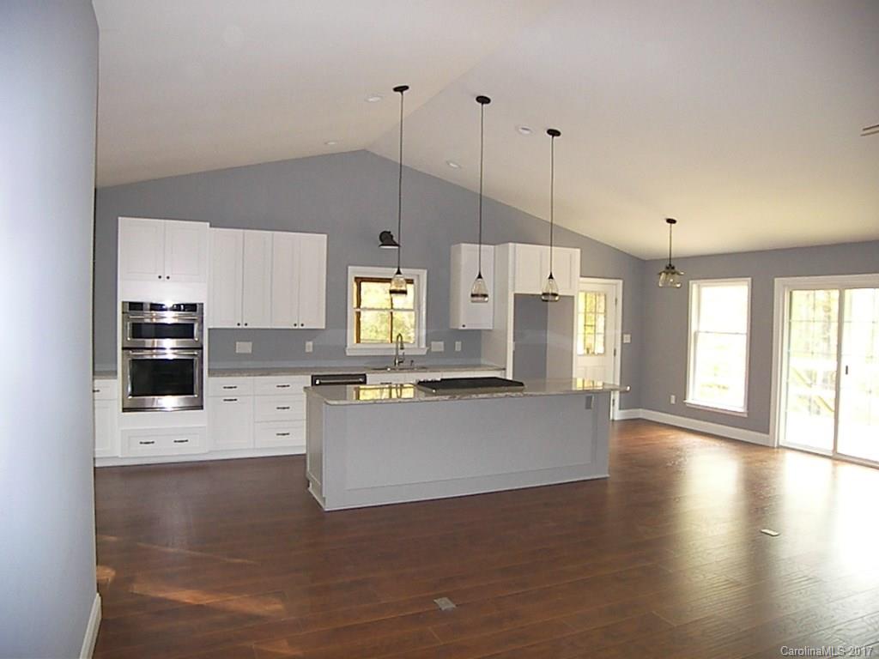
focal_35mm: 24
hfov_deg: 71.6
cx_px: 440
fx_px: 609
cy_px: 330
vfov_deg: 56.8
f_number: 2.8
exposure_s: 1/50
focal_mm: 5
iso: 400
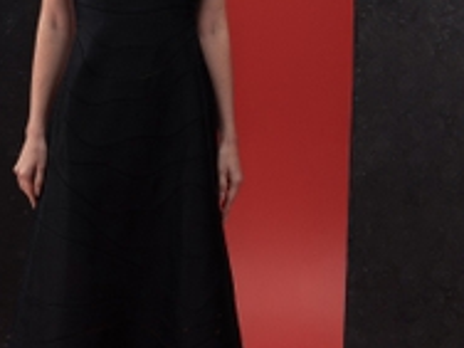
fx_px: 1810
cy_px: 57
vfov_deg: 10.9
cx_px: 131
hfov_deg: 14.6
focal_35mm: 135
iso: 250
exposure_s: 1/160
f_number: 5.6
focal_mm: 55
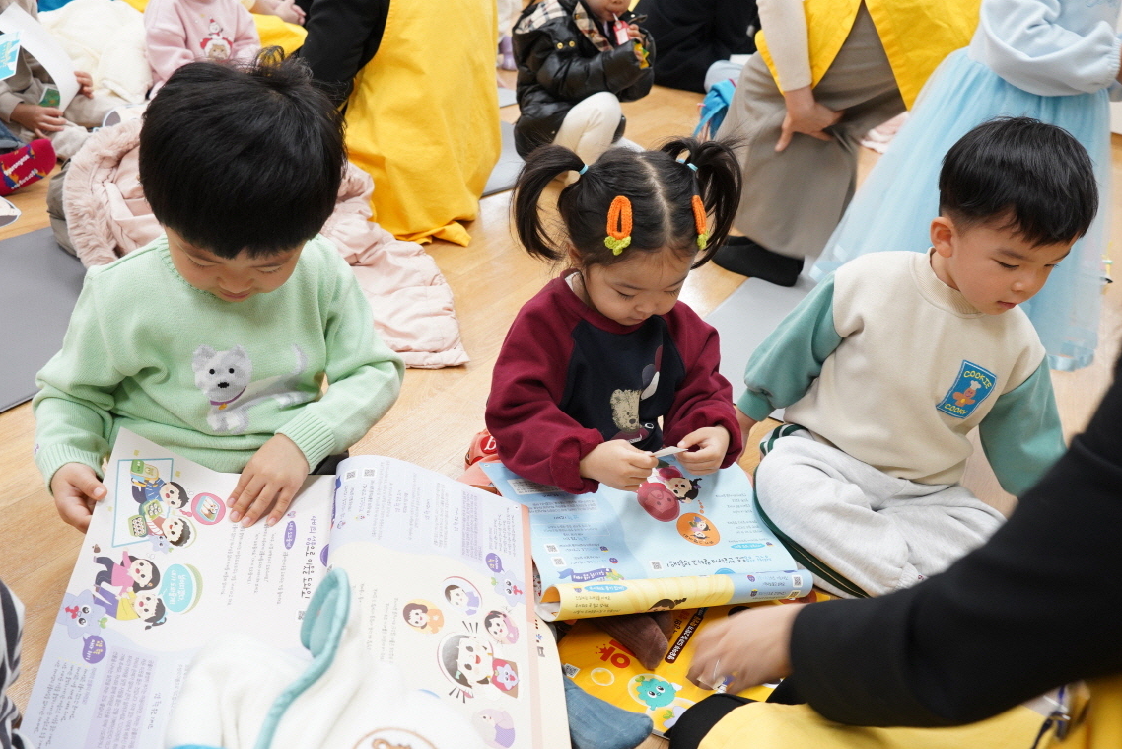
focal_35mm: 32
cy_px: 405
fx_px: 997
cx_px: 605
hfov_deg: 58.6
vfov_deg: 41.1
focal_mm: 28
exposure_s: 1/50
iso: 2500
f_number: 5.6
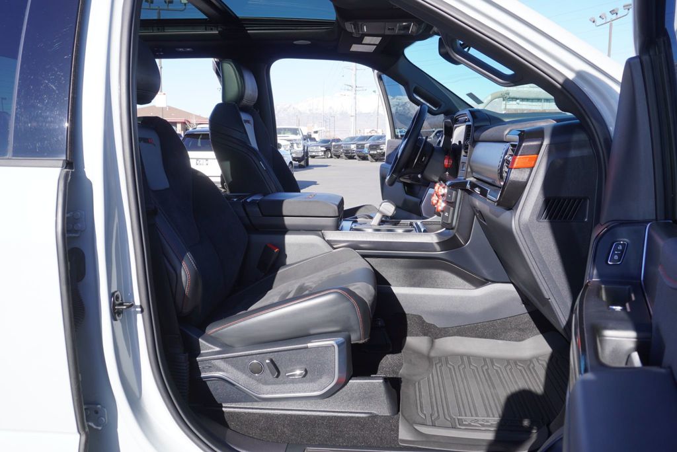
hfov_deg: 67.4
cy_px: 226
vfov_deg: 48.0
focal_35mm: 27
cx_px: 338
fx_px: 508
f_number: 6.3
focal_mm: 18
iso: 100
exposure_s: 1/160
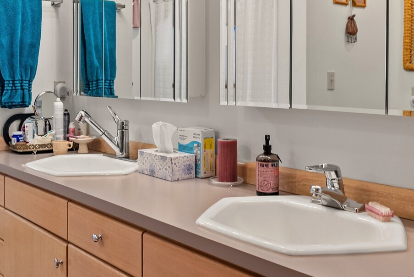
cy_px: 78
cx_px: 132
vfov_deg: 29.6
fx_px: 518
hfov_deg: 42.9
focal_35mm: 45
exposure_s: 1/5
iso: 400
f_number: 6.3
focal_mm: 24
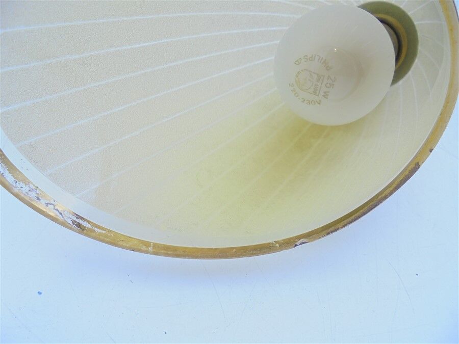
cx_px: 230
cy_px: 172
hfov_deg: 67.3
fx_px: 345
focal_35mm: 26
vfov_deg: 53.1
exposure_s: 1/50
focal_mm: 4.6
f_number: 3.5
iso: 100
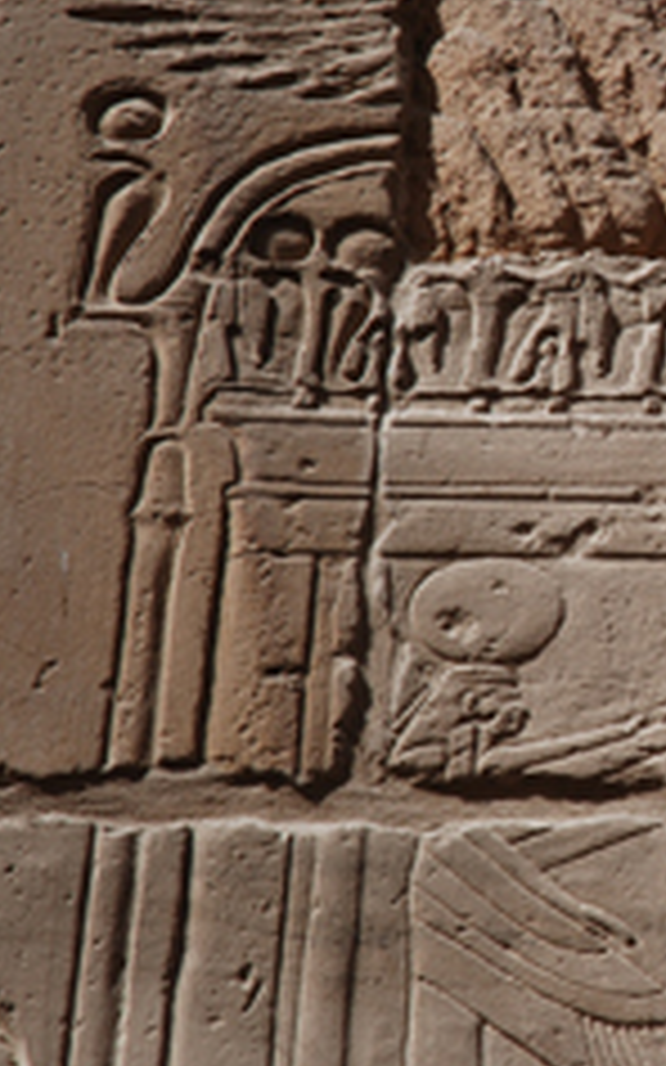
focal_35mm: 226
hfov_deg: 5.8
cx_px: 950
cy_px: 412
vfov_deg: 9.3
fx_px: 6567
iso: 200
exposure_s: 1/250
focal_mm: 70
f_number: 4.5
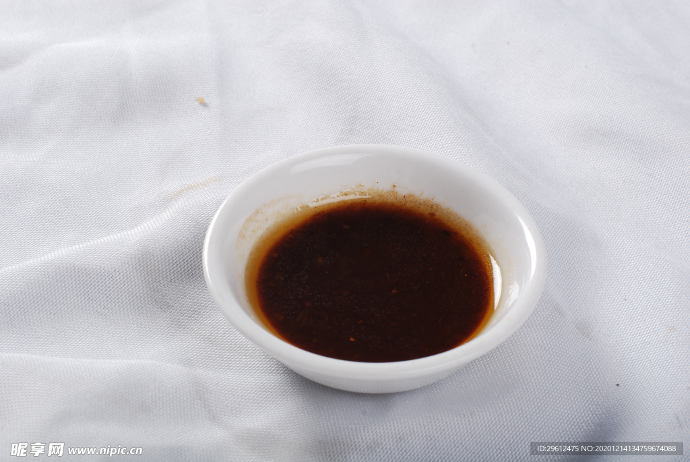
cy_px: 231
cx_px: 345
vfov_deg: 18.2
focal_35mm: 75
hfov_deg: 27.0
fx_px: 1439
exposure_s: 1/160
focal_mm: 50
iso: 100
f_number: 14
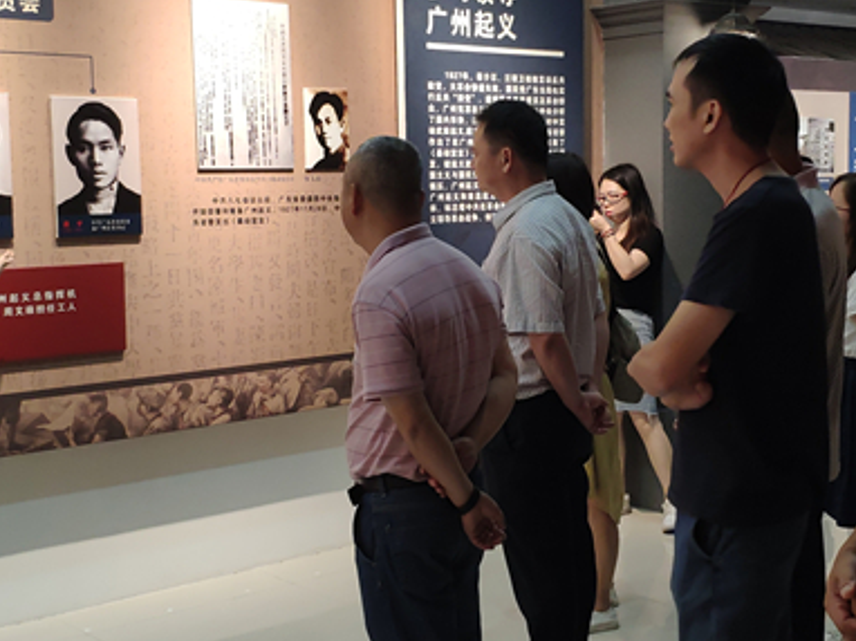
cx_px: 446
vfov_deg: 32.8
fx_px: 1087
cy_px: 271
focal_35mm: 44
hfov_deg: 43.0
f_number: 1.8
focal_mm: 4.22
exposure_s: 1/50
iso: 423
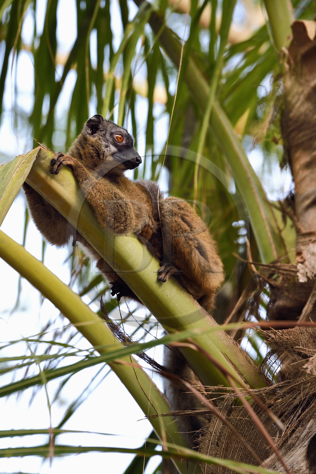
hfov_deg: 6.9
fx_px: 2633
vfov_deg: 10.3
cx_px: 158
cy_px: 237
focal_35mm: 200
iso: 400
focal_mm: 200
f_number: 5
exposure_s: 1/160
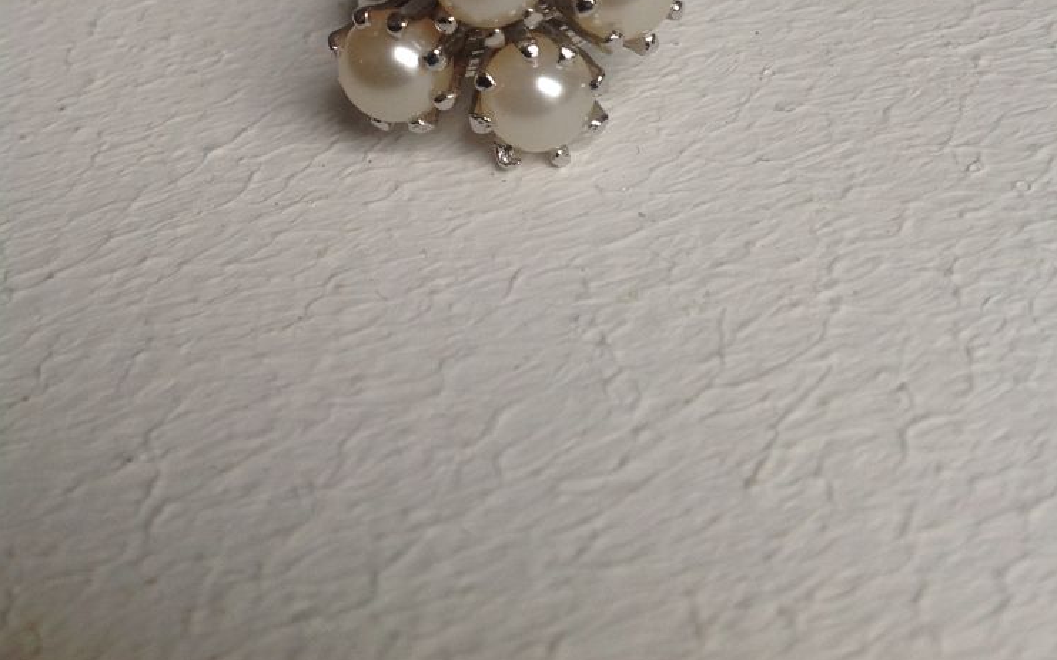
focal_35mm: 50
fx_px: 1440
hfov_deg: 40.3
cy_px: 13
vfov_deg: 24.7
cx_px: 530
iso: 64
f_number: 2.4
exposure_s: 1/40
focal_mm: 4.28
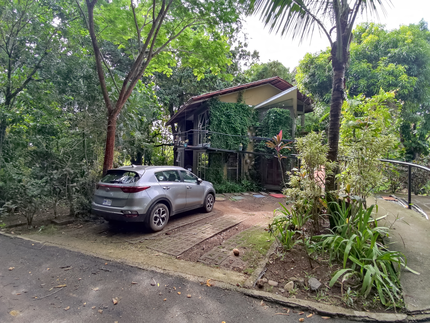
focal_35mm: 15
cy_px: 162
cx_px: 215
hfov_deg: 98.2
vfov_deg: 81.7
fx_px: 186
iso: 50
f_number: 2.2
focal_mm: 1.6
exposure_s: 1/50
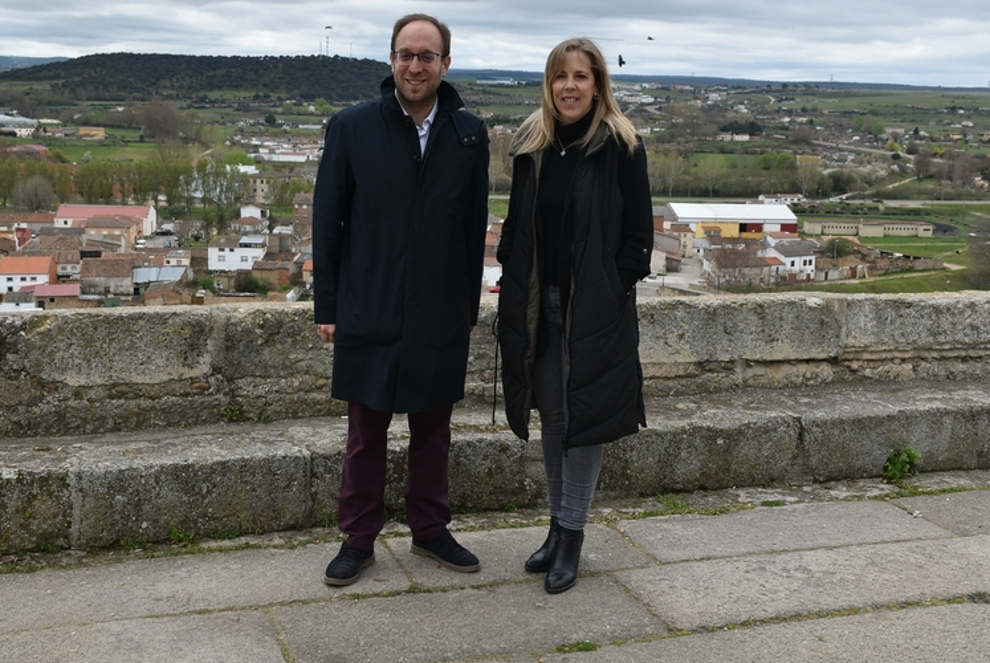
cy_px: 306
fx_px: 1294
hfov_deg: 41.8
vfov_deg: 28.7
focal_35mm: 47
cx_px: 465
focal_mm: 26
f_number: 9
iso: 200
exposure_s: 1/320
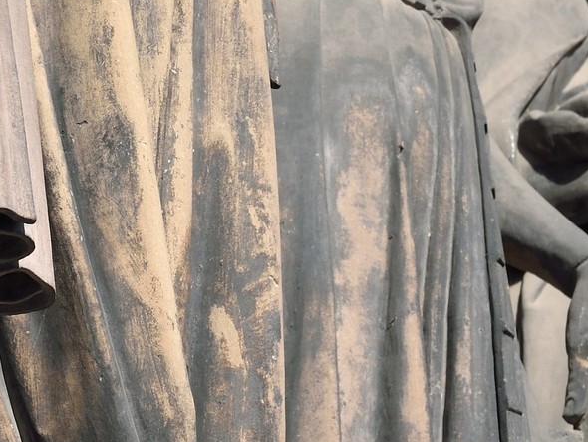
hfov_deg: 3.6
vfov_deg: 2.7
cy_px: -601
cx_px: -159
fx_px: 9312
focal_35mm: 548
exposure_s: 1/250
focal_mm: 140
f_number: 11
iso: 200
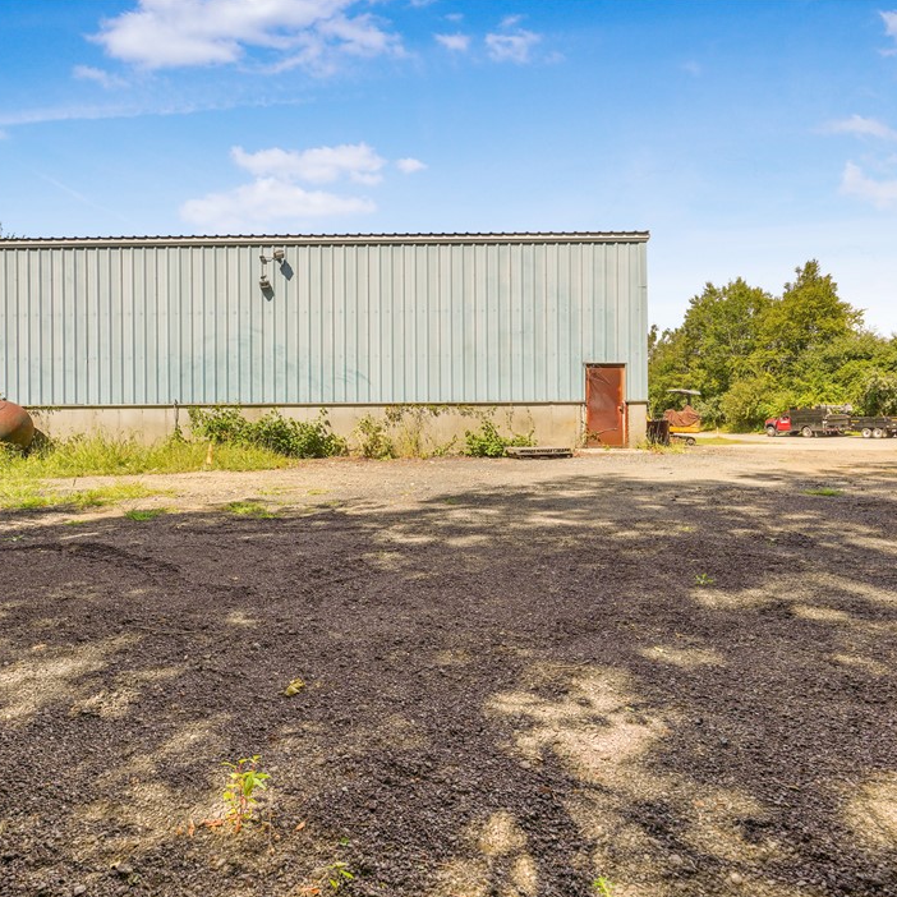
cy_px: 458
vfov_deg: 72.1
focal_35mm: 21
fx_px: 616
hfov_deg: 71.2
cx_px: 347
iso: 100
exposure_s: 1/200
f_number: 8
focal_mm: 16
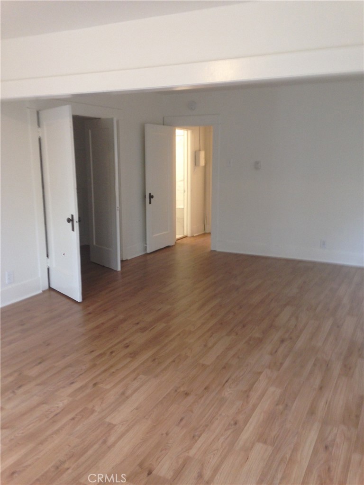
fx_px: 463
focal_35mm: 33
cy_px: 242
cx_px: 182
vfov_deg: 55.4
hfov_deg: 42.9
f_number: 2.4
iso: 80
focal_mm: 4.12
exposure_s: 1/20
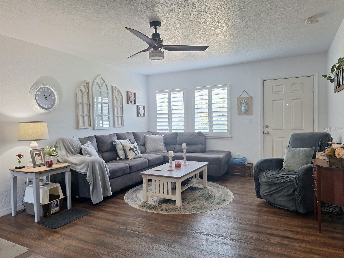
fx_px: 229
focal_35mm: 23
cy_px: 129
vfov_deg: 58.9
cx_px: 172
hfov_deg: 73.9
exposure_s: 1/40
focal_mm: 5.54
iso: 200
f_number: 1.8
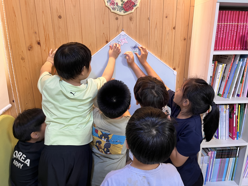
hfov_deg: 67.3
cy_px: 93
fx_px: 186
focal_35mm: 26
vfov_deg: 53.1
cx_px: 124
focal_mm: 5.1
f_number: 1.6
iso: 160
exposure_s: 1/60
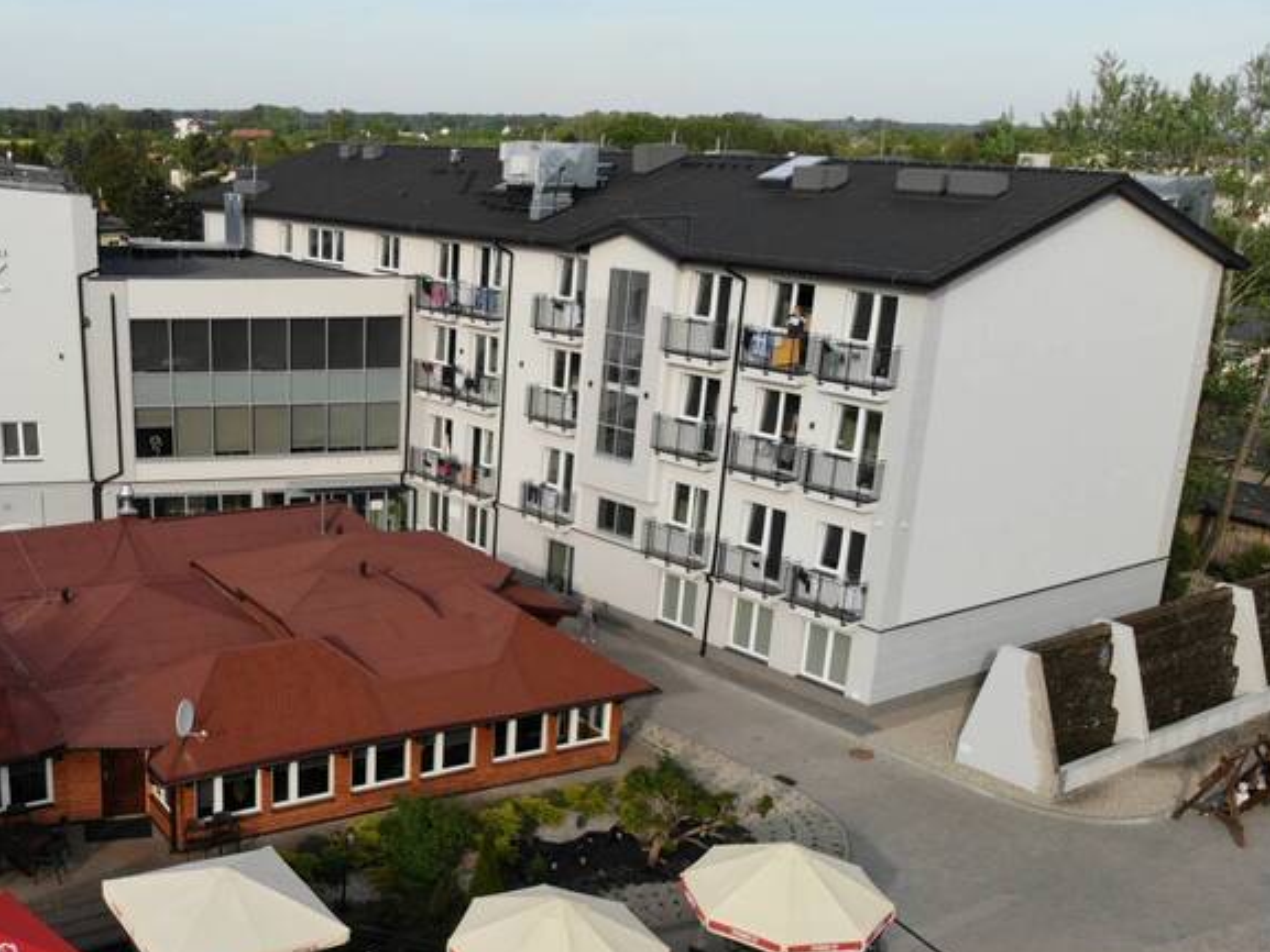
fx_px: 1358
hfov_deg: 48.5
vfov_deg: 38.3
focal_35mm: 37
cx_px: 339
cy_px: 617
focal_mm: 4.5
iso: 108
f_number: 2.8
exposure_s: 1/732
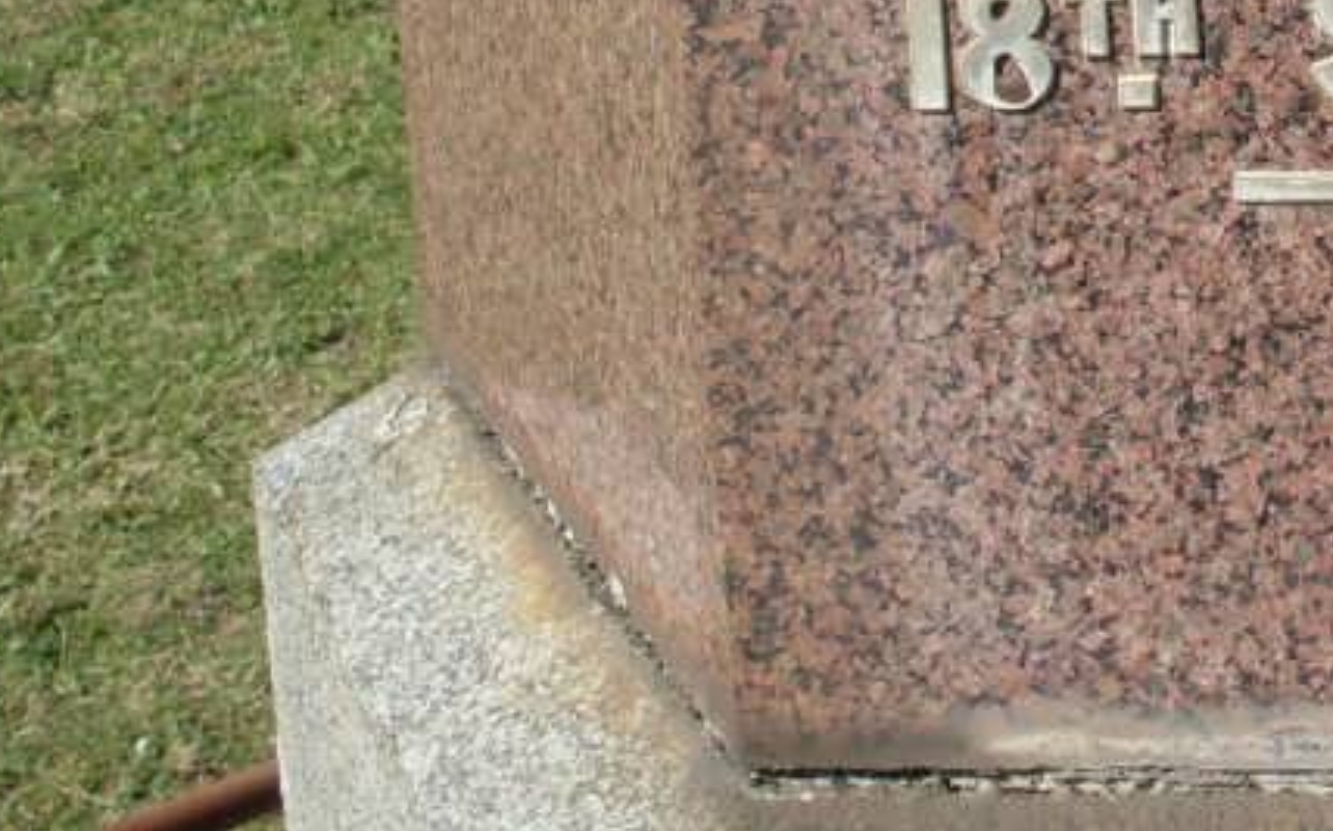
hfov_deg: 17.7
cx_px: 1523
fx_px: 4103
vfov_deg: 11.2
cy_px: -305
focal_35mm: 113
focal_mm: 6.3
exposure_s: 1/180
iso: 80
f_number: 8.4
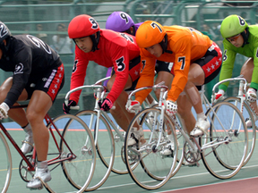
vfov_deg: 7.0
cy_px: 96
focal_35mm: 214
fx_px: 1593
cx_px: 103
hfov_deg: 9.3
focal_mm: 95
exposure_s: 1/320
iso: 500
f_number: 5
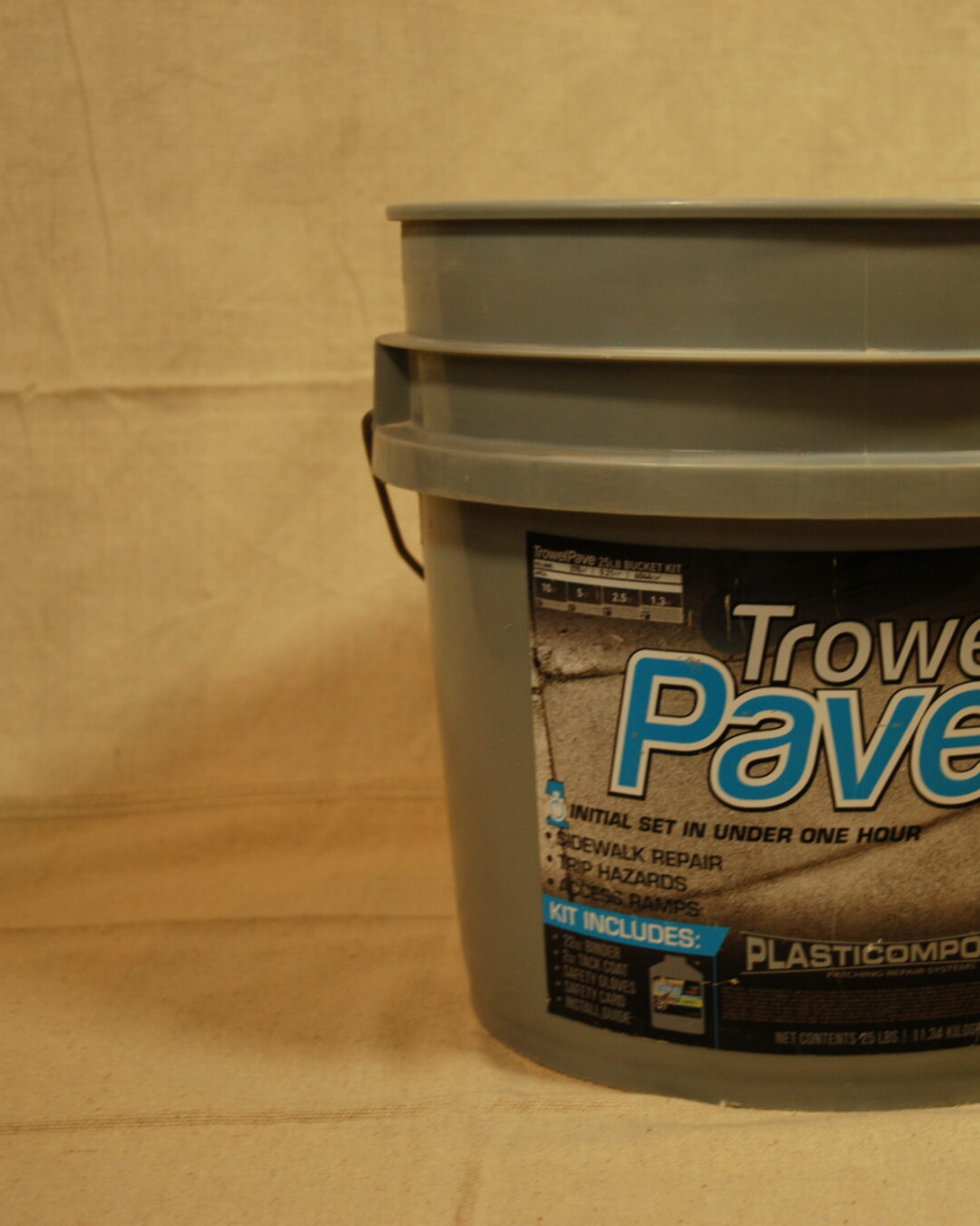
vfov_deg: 28.8
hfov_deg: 22.7
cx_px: 860
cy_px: 613
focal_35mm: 66
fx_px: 2382
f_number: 4.5
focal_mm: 31
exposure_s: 1/40
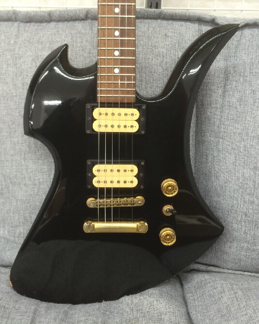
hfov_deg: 39.1
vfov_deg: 47.9
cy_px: 161
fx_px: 364
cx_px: 121
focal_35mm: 38
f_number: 2.2
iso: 80
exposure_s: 1/30
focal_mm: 4.15
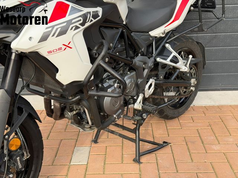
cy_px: 89
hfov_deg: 39.7
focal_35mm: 48
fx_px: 330
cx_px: 119
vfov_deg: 30.3
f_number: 1.78
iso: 80
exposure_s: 1/1242
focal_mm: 6.76
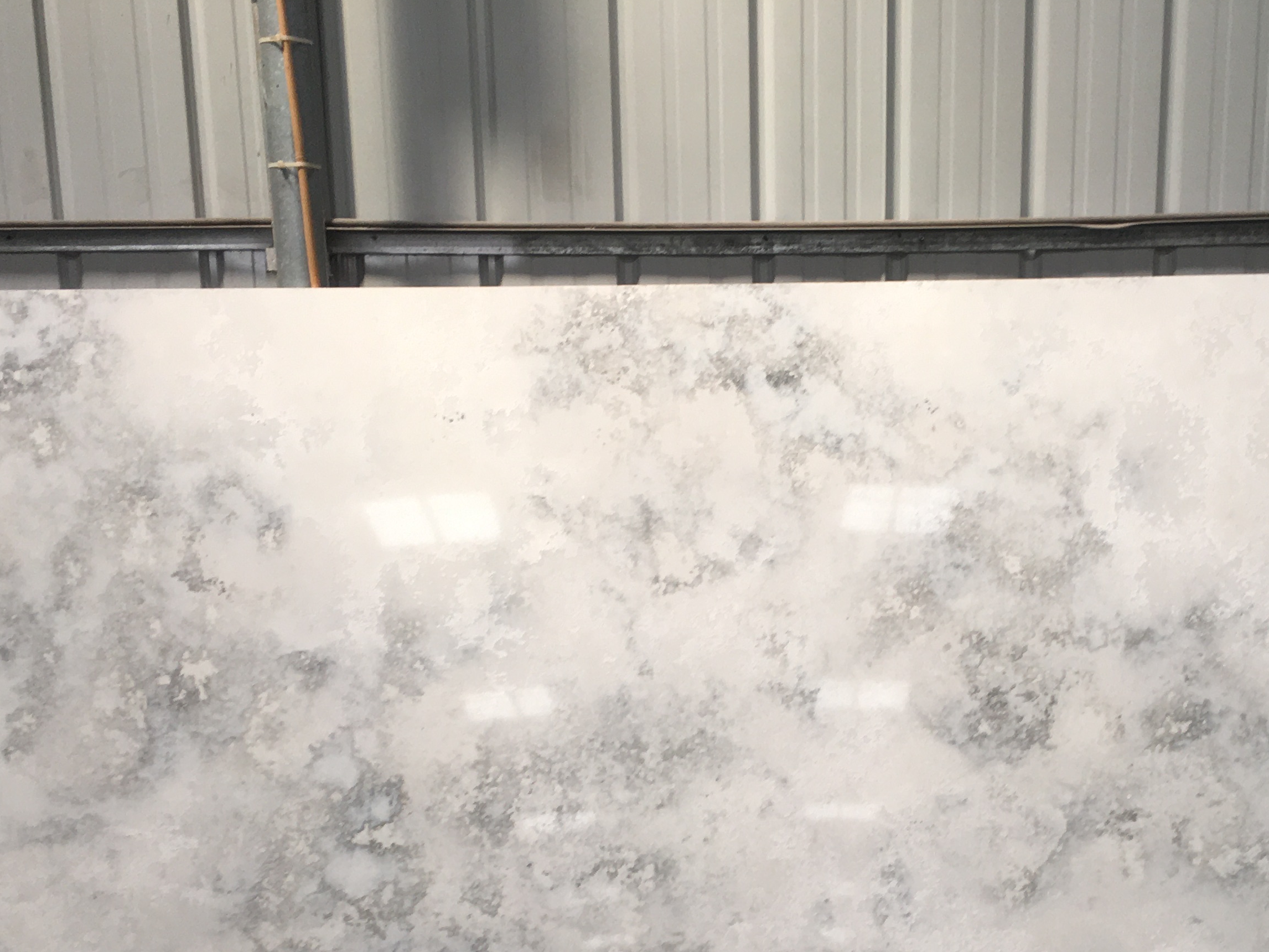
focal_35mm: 51
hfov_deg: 37.2
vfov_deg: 27.7
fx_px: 1870
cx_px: 805
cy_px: 824
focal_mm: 4.15
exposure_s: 1/50
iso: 32
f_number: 2.2
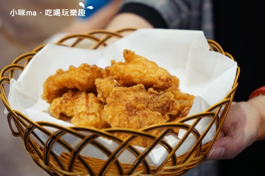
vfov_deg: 19.4
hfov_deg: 28.8
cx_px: 132
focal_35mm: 70
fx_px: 515
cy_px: 88
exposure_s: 1/80
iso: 1000
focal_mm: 70
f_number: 5.6
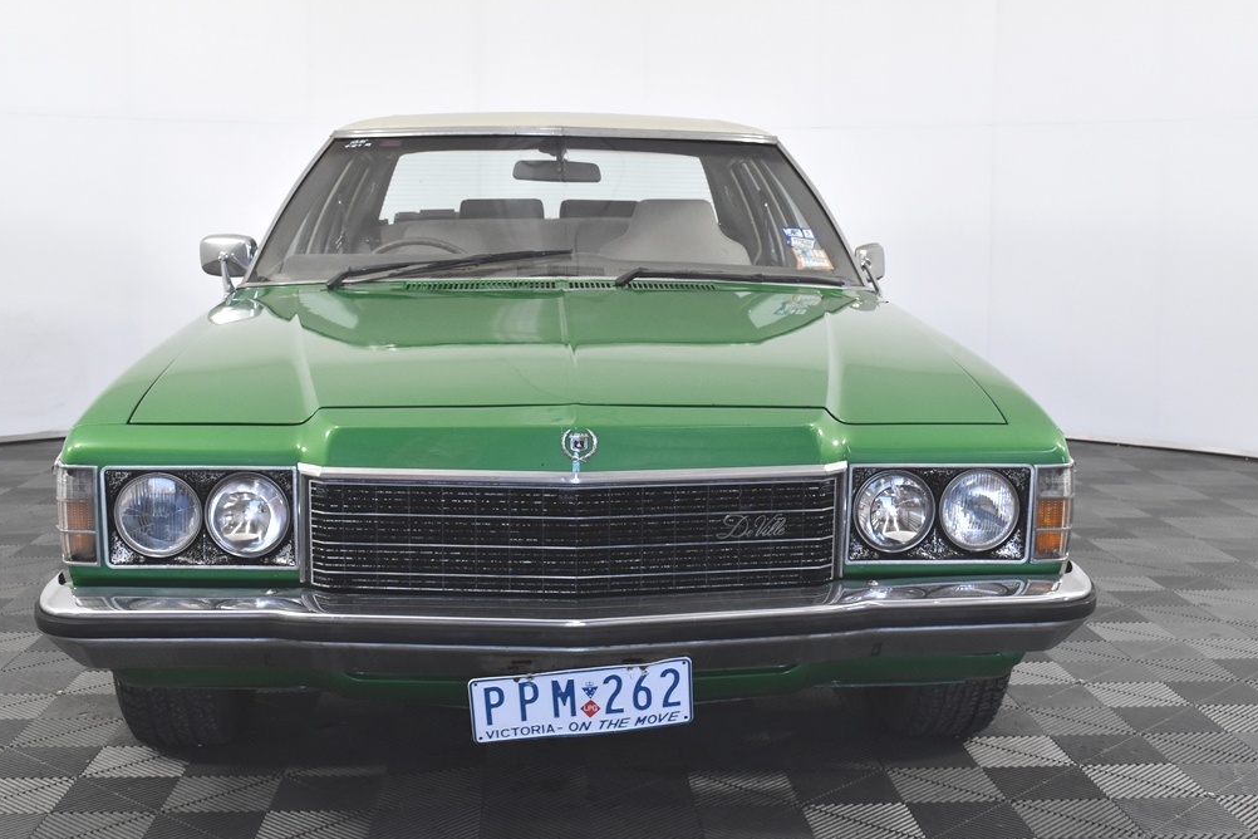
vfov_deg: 28.4
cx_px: 630
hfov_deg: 41.5
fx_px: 1660
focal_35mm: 48
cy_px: 423
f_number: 9
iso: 1600
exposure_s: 1/320
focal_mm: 31
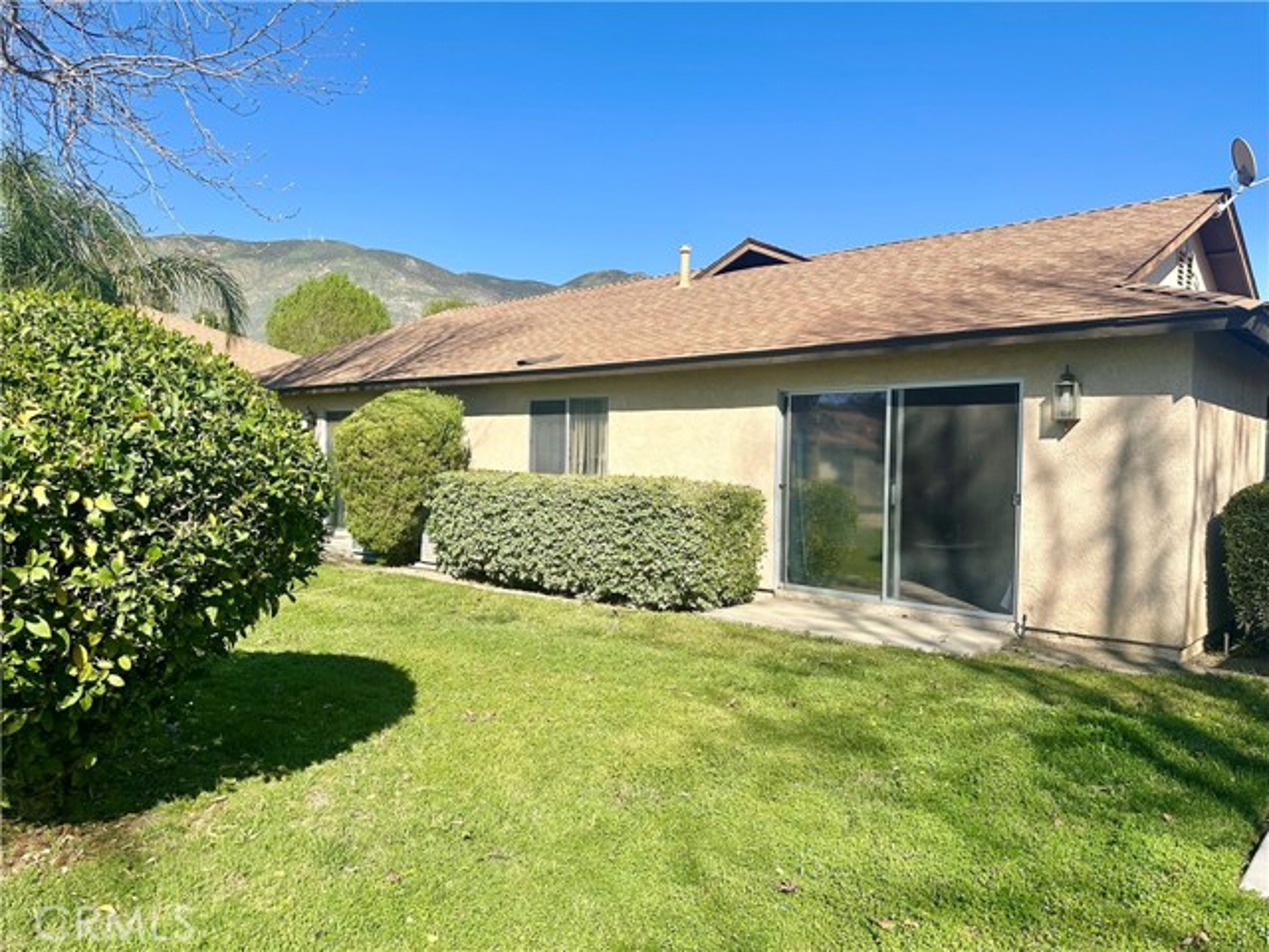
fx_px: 880
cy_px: 476
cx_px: 634
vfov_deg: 56.8
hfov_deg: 71.6
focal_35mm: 24
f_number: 1.78
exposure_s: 1/4016
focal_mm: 6.86
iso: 80
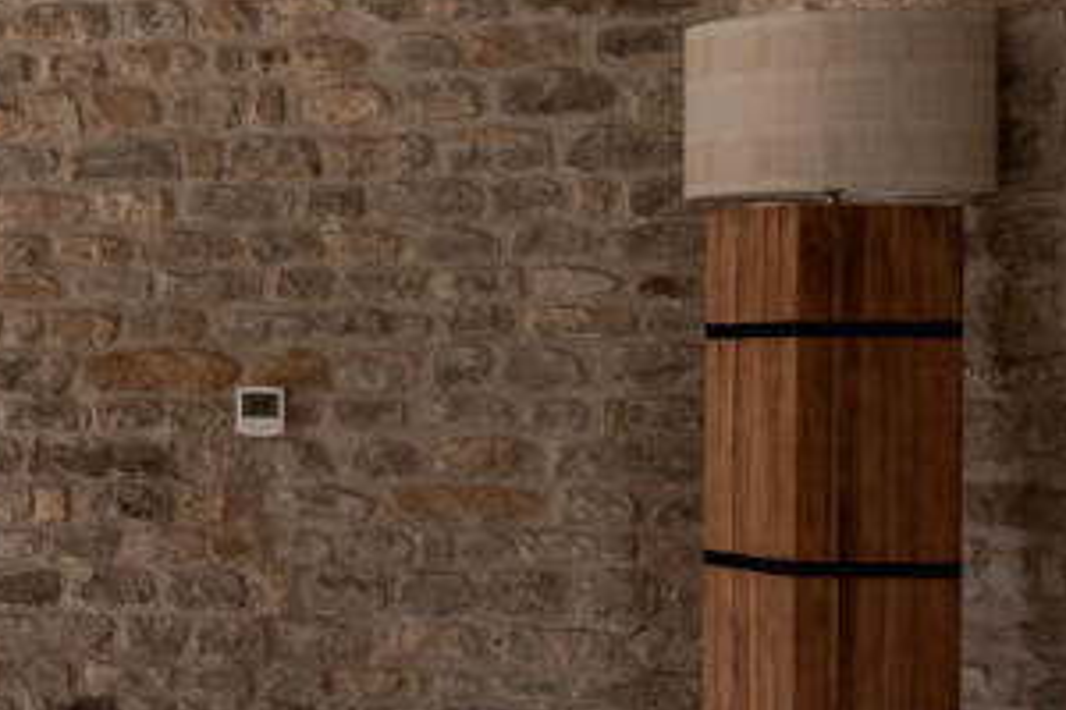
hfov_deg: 19.7
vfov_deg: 16.6
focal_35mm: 82
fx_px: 2428
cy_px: 286
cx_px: -736
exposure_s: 1/60
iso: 200
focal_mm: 24
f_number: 10
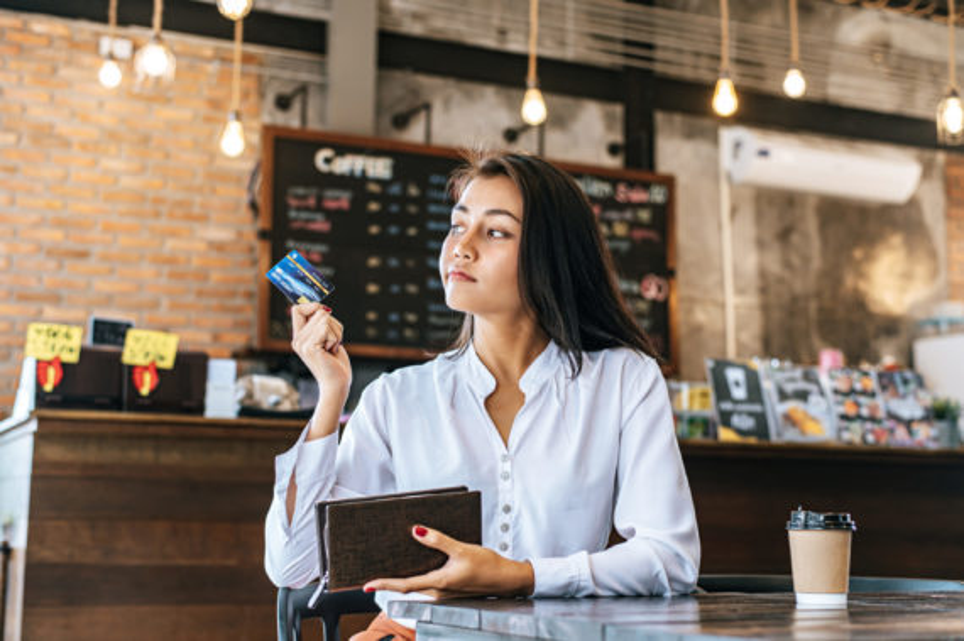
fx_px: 1338
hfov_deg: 39.6
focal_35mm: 50
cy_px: 320
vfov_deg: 26.9
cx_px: 482
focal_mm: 50
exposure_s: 1/100
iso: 400
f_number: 2.5
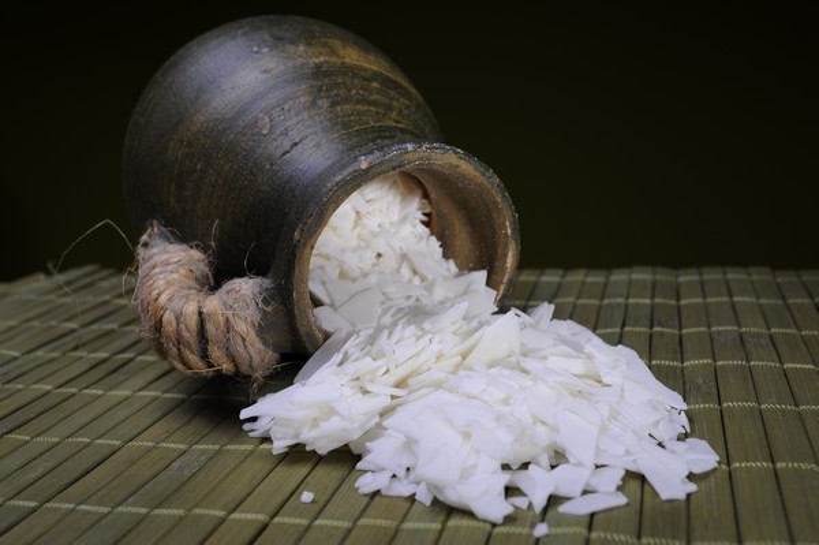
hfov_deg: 54.5
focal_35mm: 35
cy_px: 272
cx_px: 410
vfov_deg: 37.8
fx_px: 796
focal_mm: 35
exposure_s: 1/100
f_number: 11
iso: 200
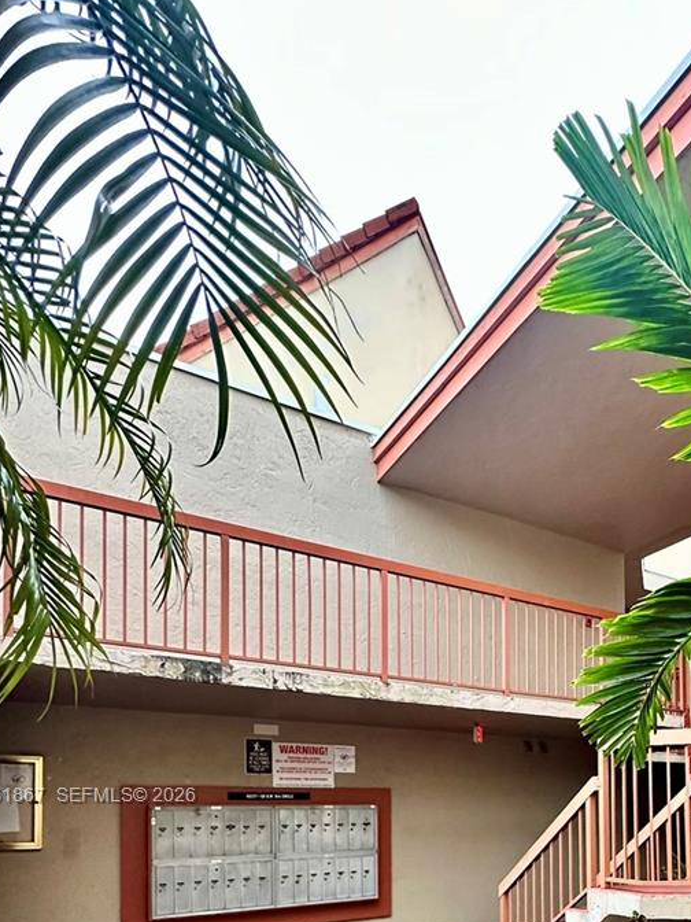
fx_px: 665
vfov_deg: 60.7
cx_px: 559
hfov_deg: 51.2
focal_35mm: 25
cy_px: 797
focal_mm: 2.22
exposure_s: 1/83
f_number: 2.2
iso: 320
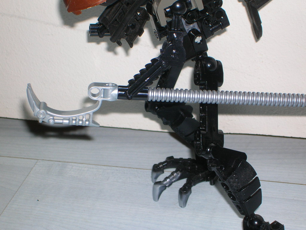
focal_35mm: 105
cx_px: 153
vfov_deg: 14.1
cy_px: 115
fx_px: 928
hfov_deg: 18.7
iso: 50
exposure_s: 1/60.1
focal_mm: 17.4
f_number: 4.9
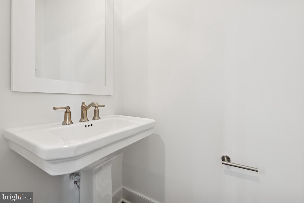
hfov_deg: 104.3
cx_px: 152
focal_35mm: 14
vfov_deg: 81.2
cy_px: 102
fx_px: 118
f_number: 8
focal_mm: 14
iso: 100
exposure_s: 1/4
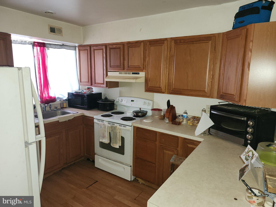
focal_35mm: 23
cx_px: 138
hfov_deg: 73.9
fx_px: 183
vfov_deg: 58.9
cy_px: 104
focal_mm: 6.4
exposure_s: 1/10
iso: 125
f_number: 1.8
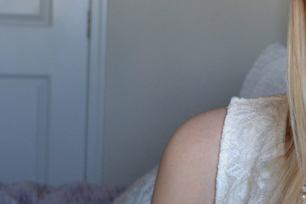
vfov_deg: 11.2
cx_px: 437
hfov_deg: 15.7
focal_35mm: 122
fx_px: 1037
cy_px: 53
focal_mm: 26
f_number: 5.6
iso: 800
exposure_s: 1/60
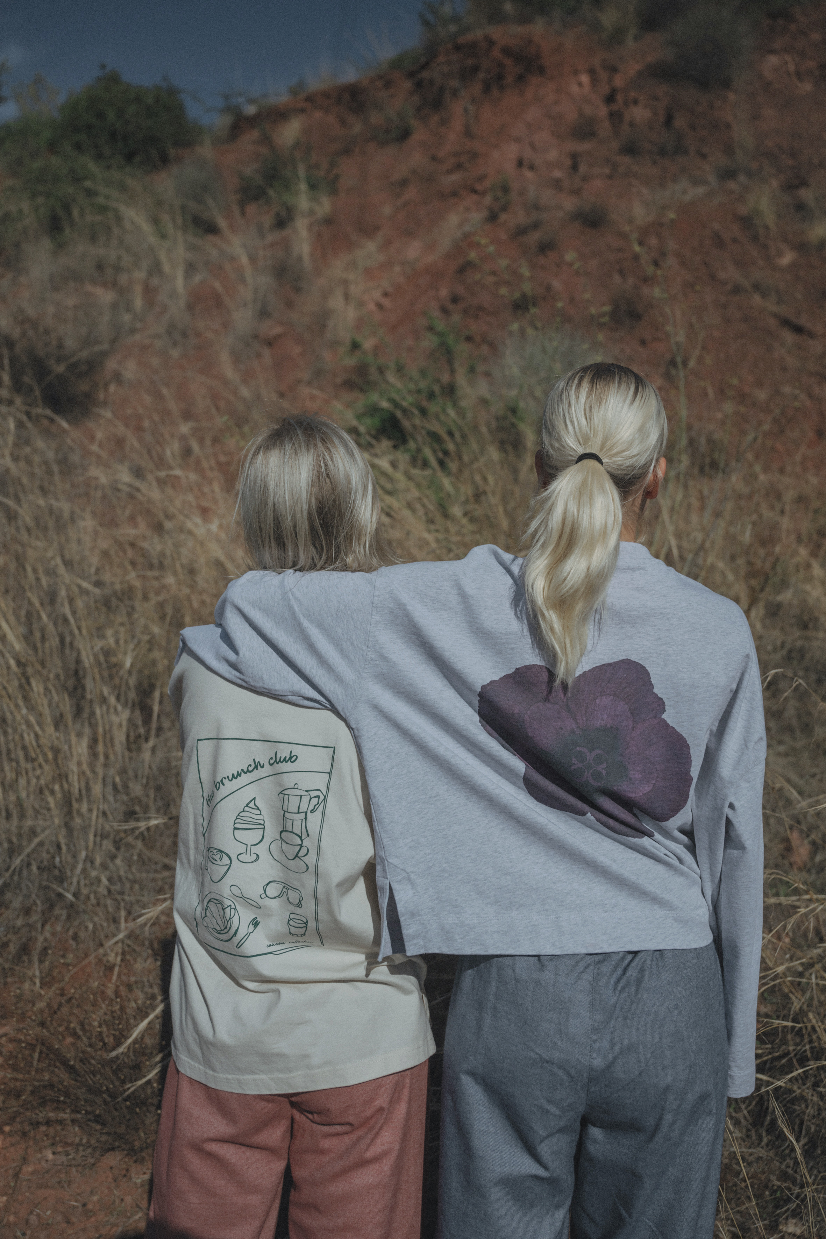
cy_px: 620
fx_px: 1015
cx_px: 413
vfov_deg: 62.8
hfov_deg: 44.3
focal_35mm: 30
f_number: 2.8
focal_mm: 29.5
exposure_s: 1/16000
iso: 125
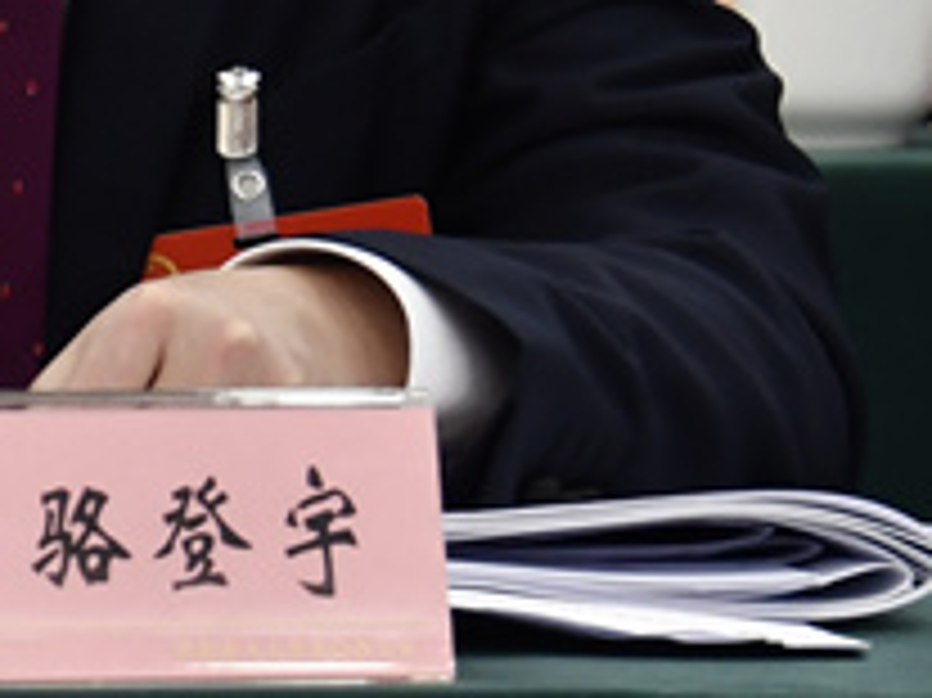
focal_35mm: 789
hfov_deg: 2.5
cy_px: -153
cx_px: -171
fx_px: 21231
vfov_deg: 1.9
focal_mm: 100
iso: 1000
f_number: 5
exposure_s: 1/125
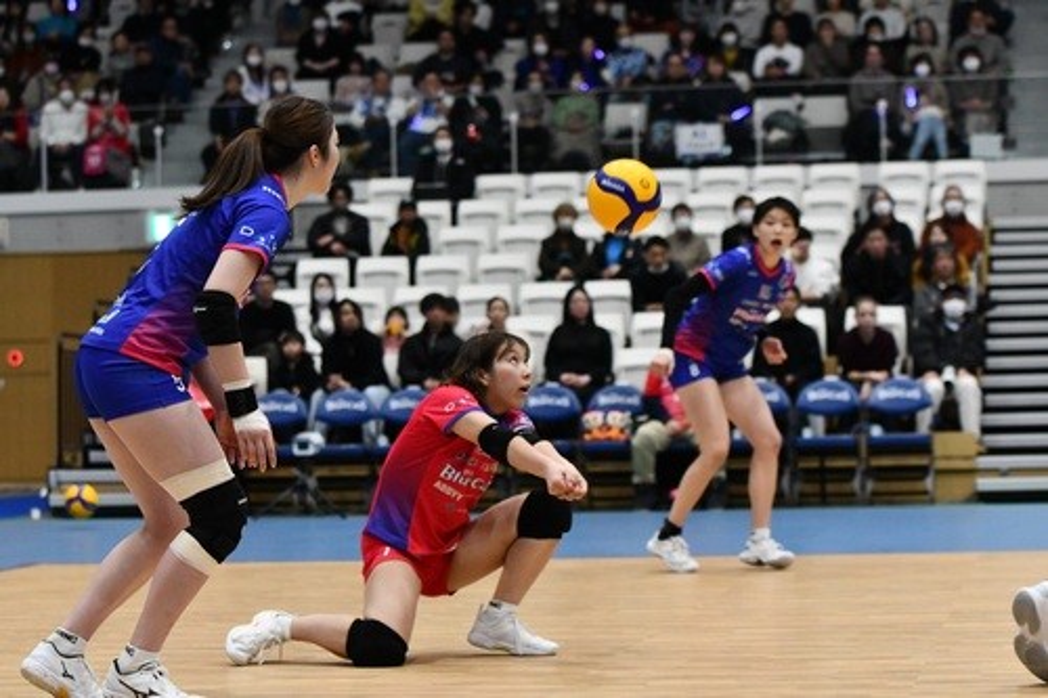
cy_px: 349
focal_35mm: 105
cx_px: 524
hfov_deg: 19.5
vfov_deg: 13.0
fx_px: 3055
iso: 4000
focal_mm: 70
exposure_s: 1/1000
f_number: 3.2
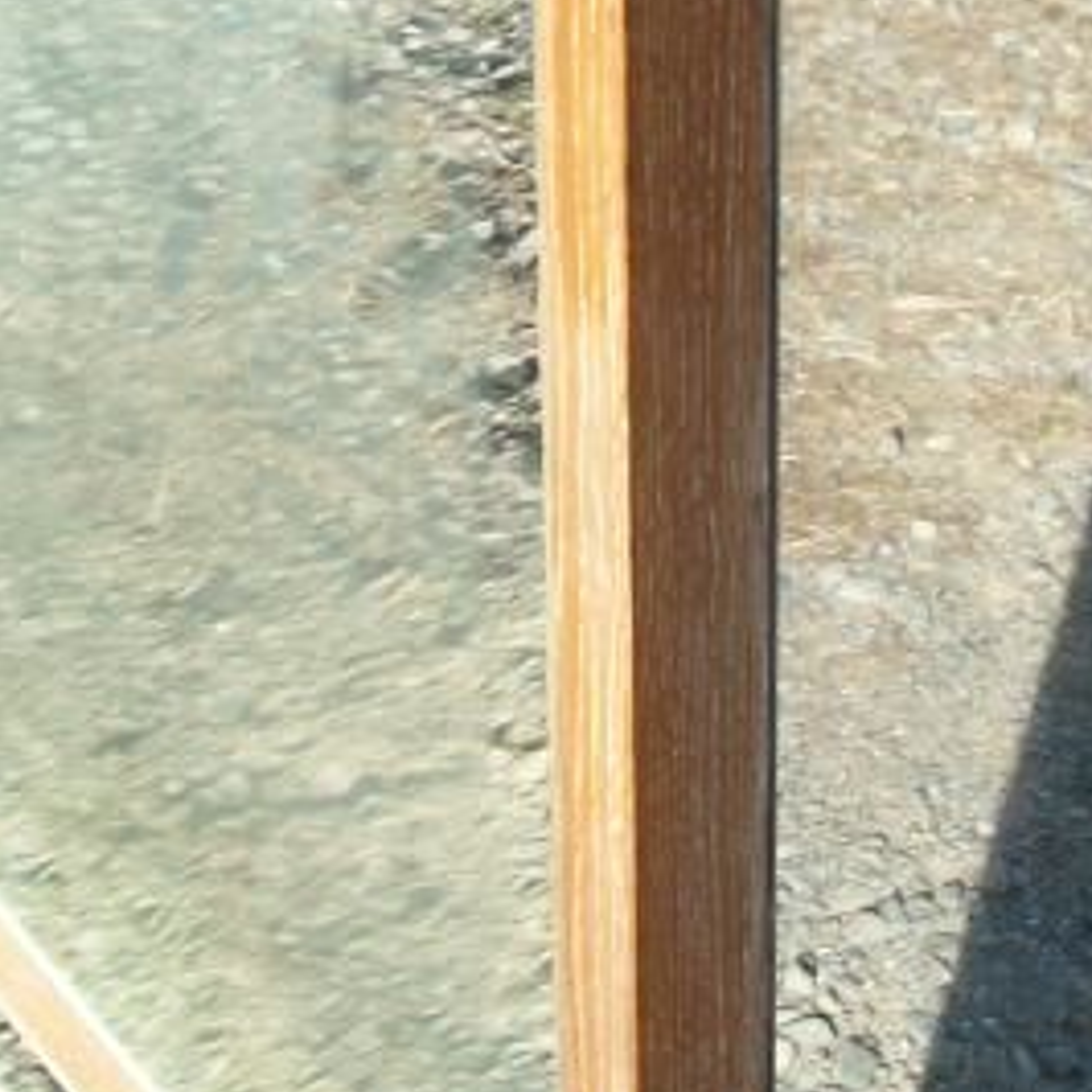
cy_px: 164
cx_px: 710
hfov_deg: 12.8
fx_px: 4854
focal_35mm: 136
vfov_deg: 12.8
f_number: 8.8
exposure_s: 1/80
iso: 80
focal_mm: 5.7
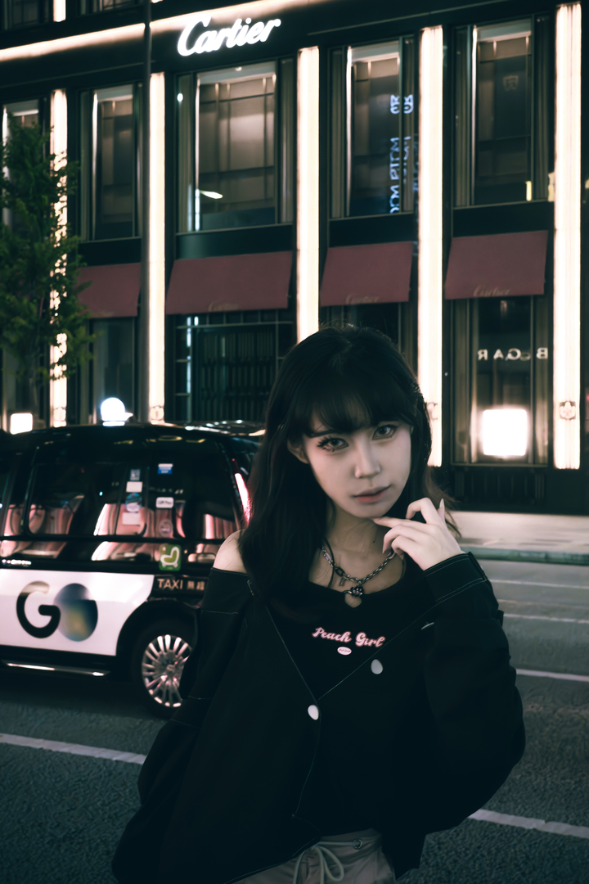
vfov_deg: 38.9
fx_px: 1252
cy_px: 442
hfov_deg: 26.5
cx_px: 294
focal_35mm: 51
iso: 12800
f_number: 11
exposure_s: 1/60
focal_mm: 51
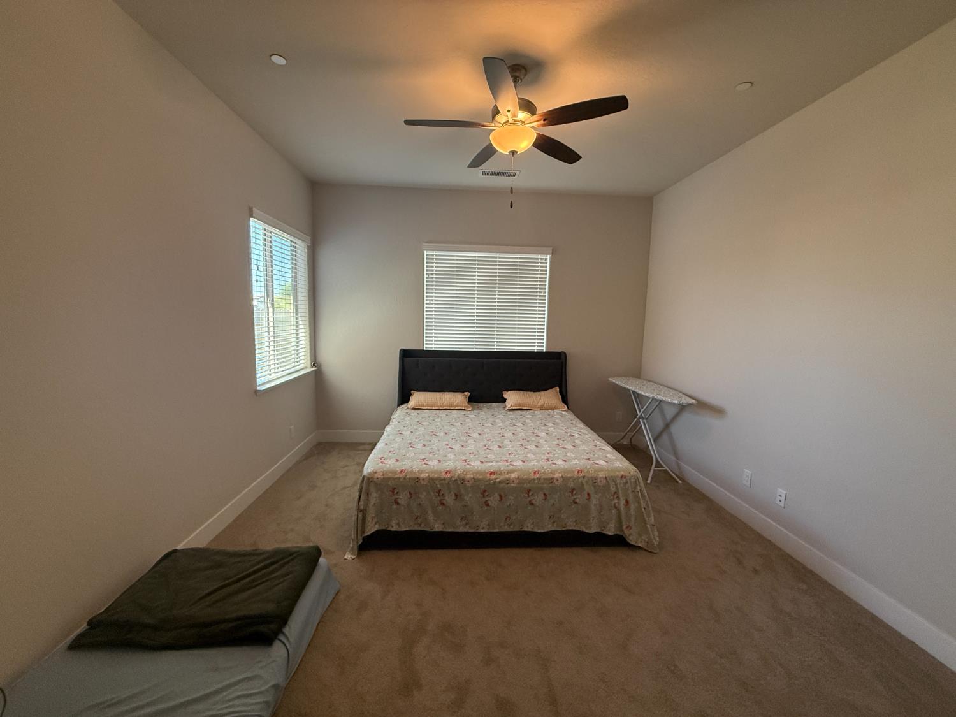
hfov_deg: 102.1
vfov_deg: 85.7
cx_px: 478
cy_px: 358
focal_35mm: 14
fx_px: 387
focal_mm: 2.22
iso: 250
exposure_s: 1/120
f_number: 2.2
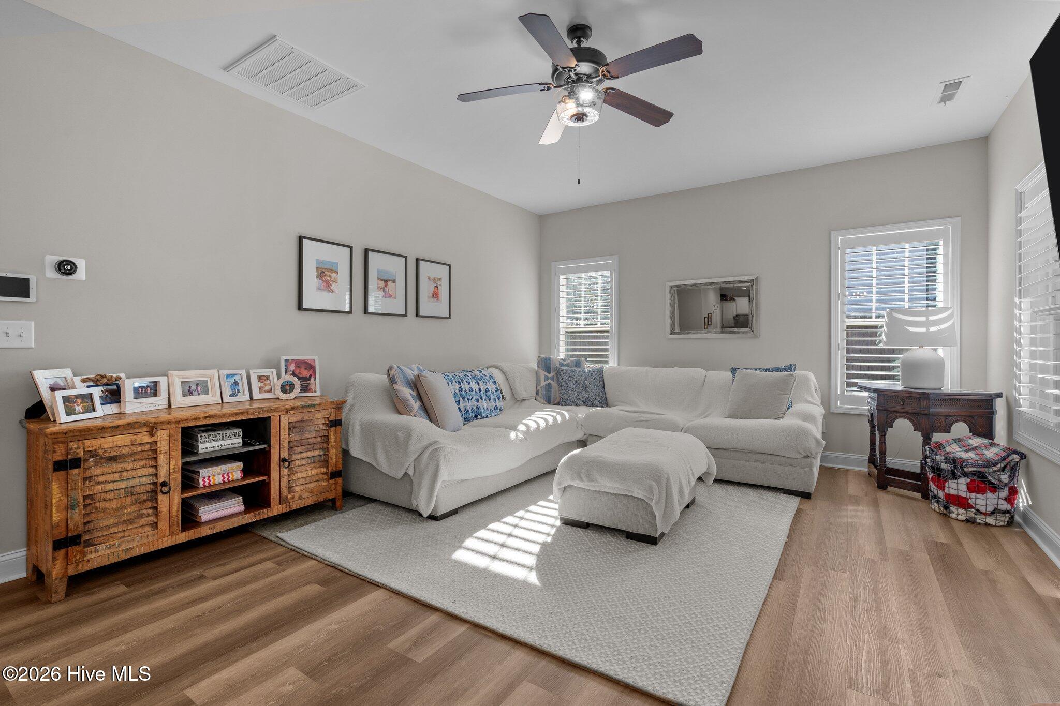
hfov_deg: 96.7
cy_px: 353
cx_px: 530
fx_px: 471
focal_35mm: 16
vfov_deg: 73.7
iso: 400
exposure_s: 1/10
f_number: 8
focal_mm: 16
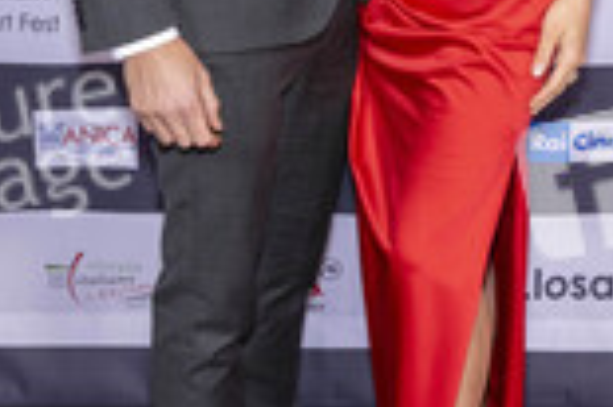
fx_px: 1468
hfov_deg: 23.6
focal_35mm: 86
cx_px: 360
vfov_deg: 15.4
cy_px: -32
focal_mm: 33.5
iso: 800
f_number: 5.6
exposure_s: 1/200
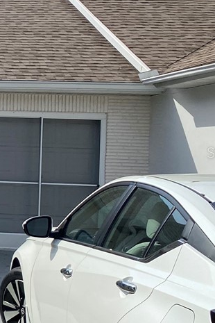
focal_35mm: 93
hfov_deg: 12.1
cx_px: -282
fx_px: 833
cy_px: 152
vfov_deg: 21.9
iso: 32
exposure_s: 1/3401
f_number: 1.8
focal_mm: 4.25
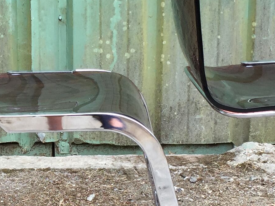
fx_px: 842
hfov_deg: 18.2
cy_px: 131
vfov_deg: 14.0
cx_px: 22
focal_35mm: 106
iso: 32
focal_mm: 4.15
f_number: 2.2
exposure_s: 1/388
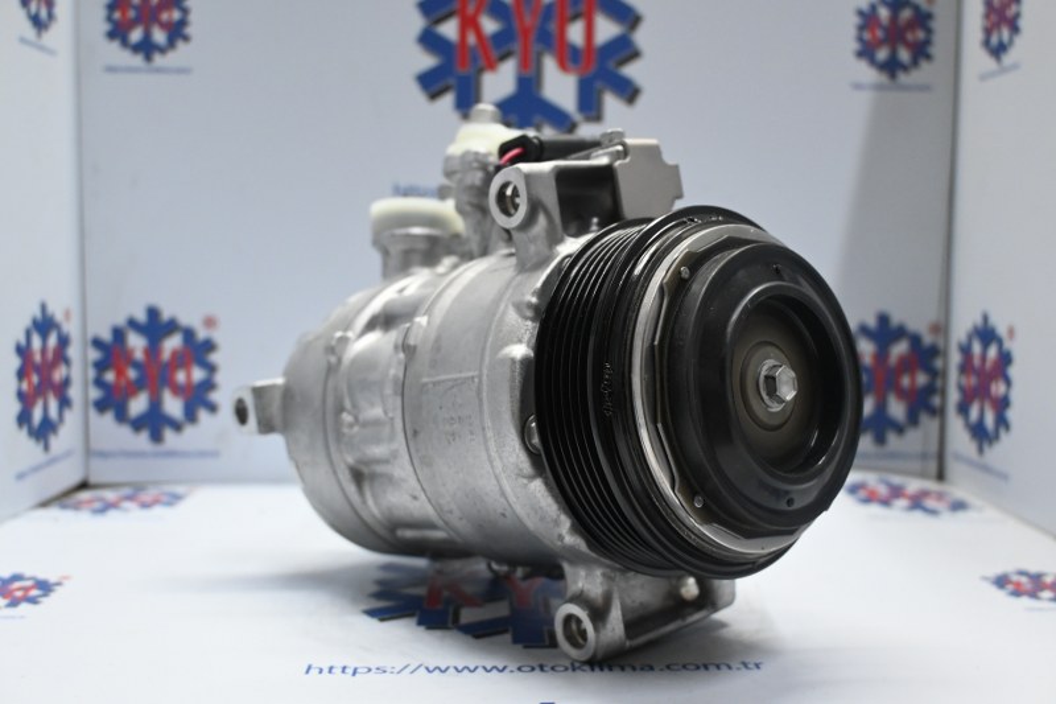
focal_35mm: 38
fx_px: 1100
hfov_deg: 51.3
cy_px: 352
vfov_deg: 35.5
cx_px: 528
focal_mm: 25
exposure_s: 1/125
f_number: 4.2
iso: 1800
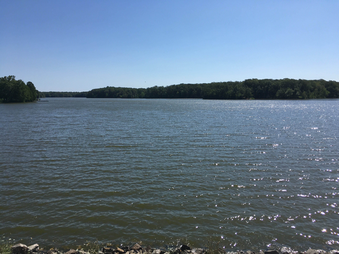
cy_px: 127
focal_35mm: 29
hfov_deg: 61.7
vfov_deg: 48.2
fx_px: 284
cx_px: 170
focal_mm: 4.15
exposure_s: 1/2653
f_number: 2.2
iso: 25
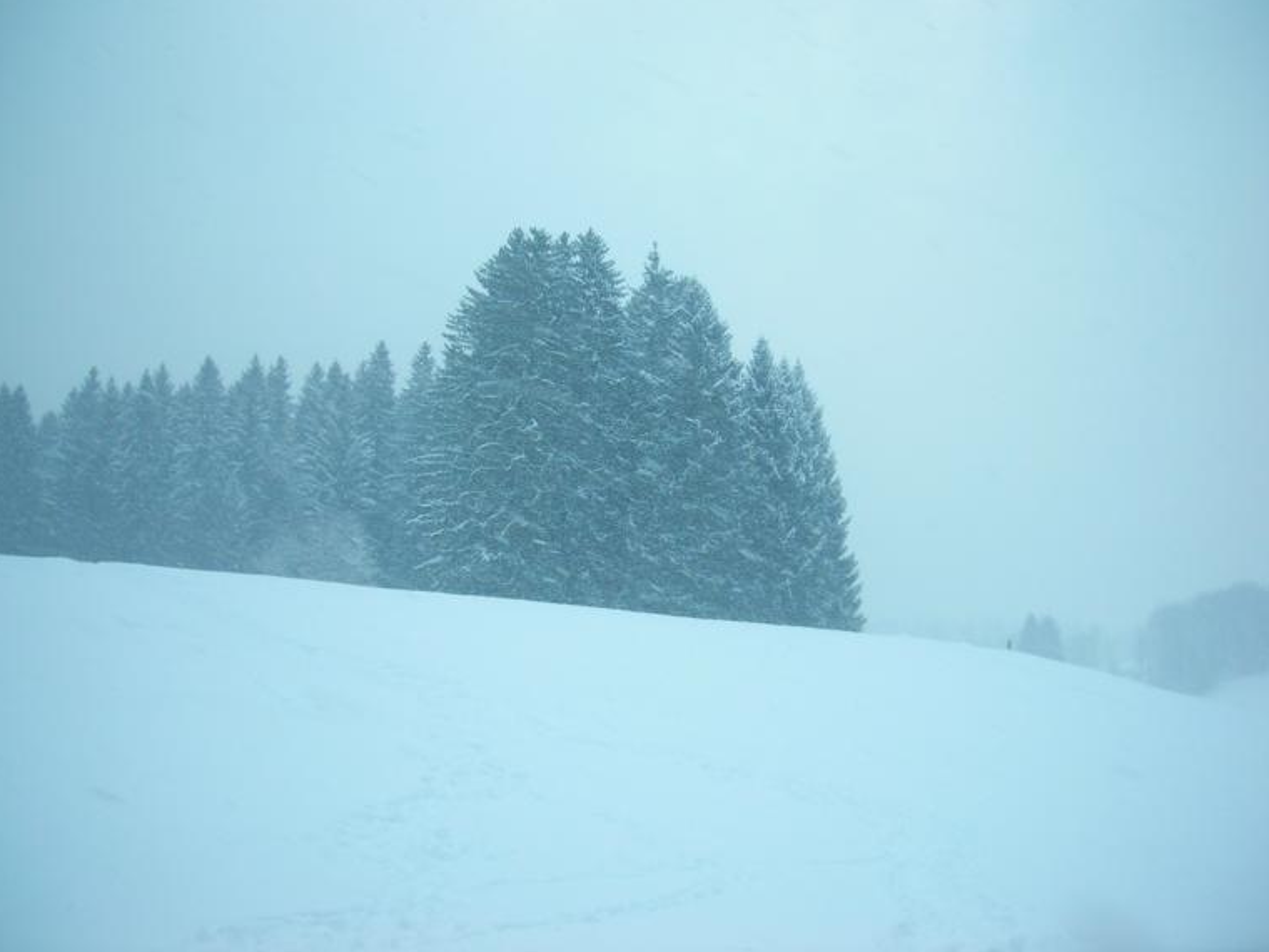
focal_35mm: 40
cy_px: 464
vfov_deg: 36.0
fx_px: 1466
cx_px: 631
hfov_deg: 46.8
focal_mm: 6.3
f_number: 6.4
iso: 50
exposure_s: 1/160
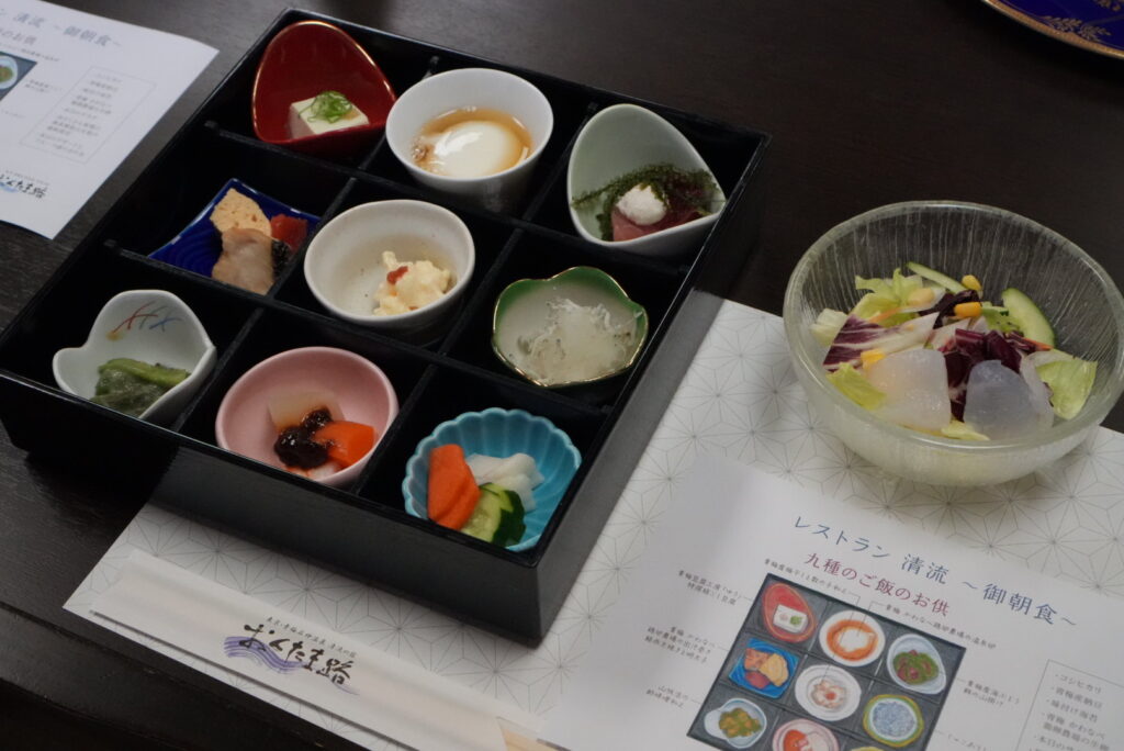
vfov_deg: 25.8
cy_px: 376
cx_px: 562
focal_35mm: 52
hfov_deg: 37.8
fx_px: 1640
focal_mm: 35
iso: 6400
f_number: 7.1
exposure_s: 1/200
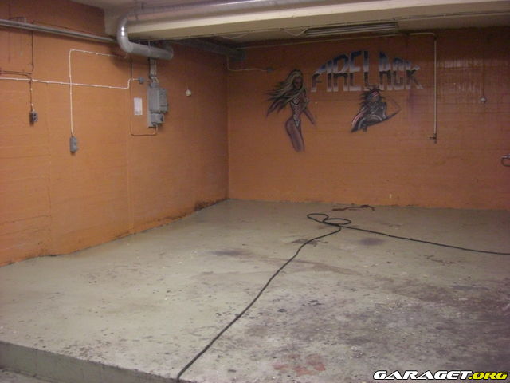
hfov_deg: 49.0
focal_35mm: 38
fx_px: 560
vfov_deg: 37.7
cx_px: 255
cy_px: 192
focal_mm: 7.9
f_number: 2.8
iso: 800
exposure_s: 1/50
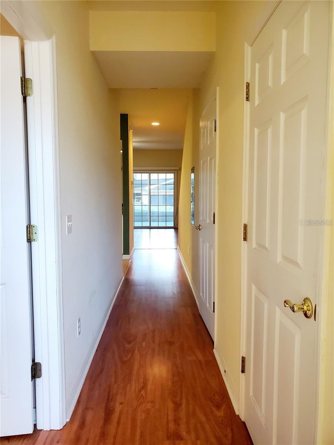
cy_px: 222
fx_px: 334
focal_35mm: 26
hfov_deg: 53.1
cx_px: 167
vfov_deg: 67.3
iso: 200
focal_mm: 4.3
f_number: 2.4
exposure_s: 1/59.2
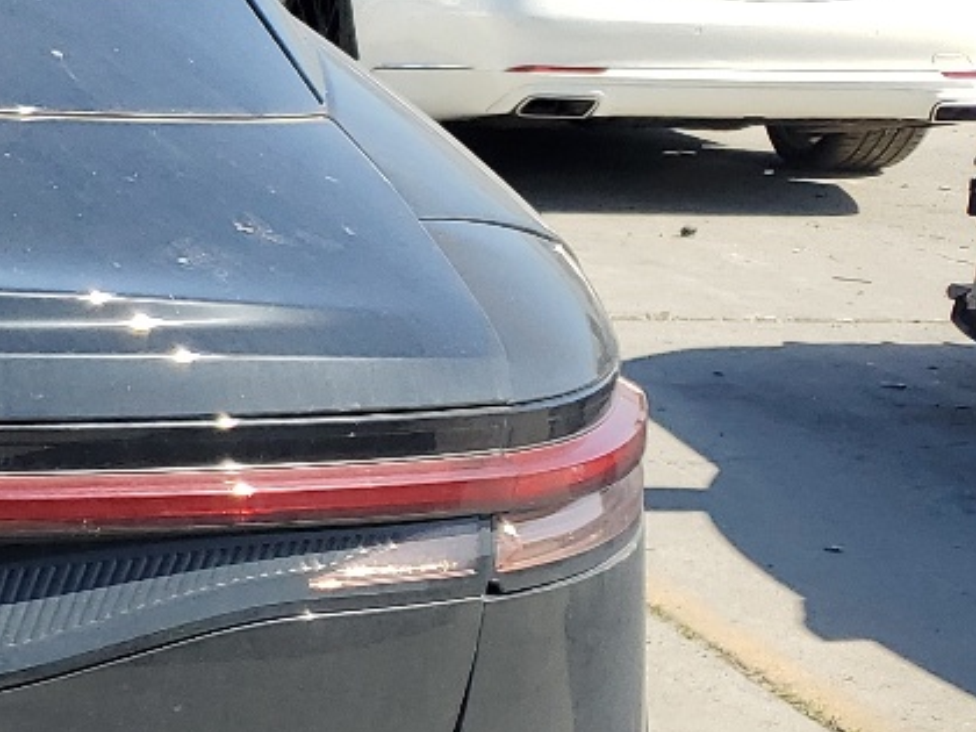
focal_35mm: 99
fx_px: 2791
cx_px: -760
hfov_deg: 16.6
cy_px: 672
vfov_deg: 14.8
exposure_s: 1/1667
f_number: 1.5
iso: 50
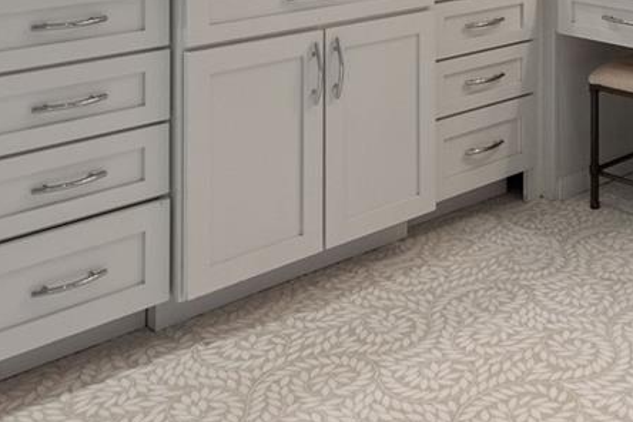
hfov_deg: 35.2
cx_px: 545
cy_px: -181
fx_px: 949
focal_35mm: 54
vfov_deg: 21.6
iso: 400
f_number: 4.5
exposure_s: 1/5
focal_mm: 10
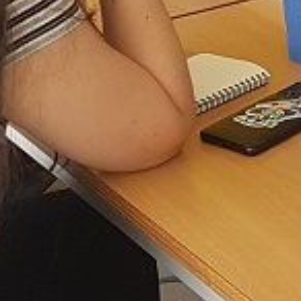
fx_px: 1584
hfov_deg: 10.7
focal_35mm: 161
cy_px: -276
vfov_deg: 10.1
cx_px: 322
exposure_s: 1/100
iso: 64
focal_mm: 4.2
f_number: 1.7
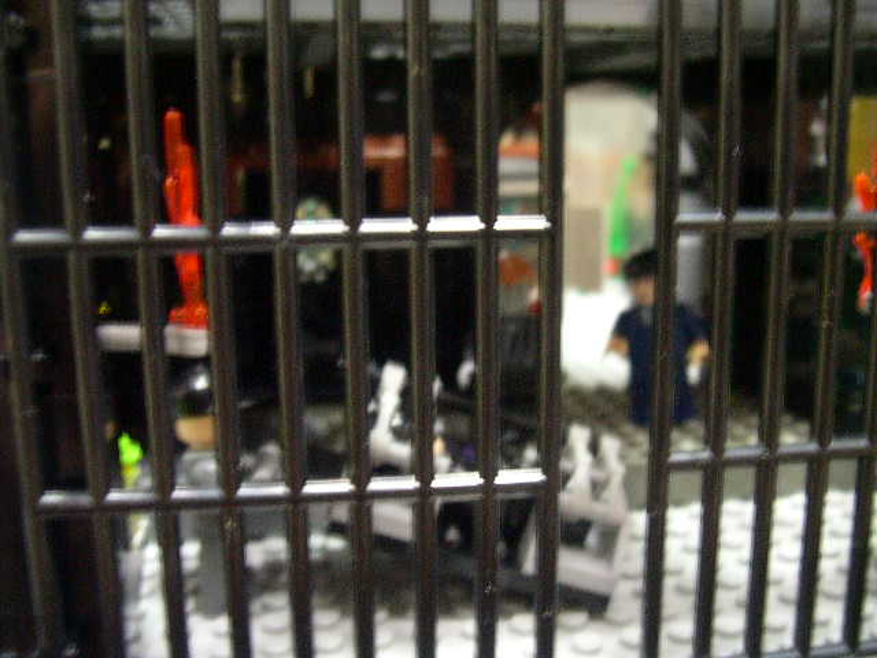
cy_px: 329
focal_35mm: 38
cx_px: 438
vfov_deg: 37.7
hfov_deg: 49.0
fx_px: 963
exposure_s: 1/1.2
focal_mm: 8
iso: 400
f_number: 2.8
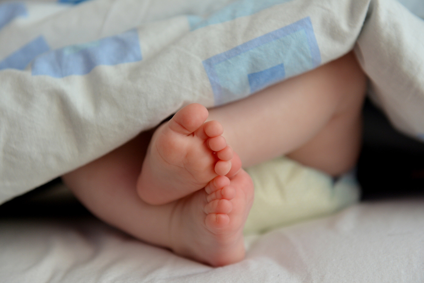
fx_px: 825
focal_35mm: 70
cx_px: 212
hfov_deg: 28.8
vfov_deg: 19.5
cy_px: 142
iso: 1000
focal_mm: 70
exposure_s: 1/200
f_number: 4
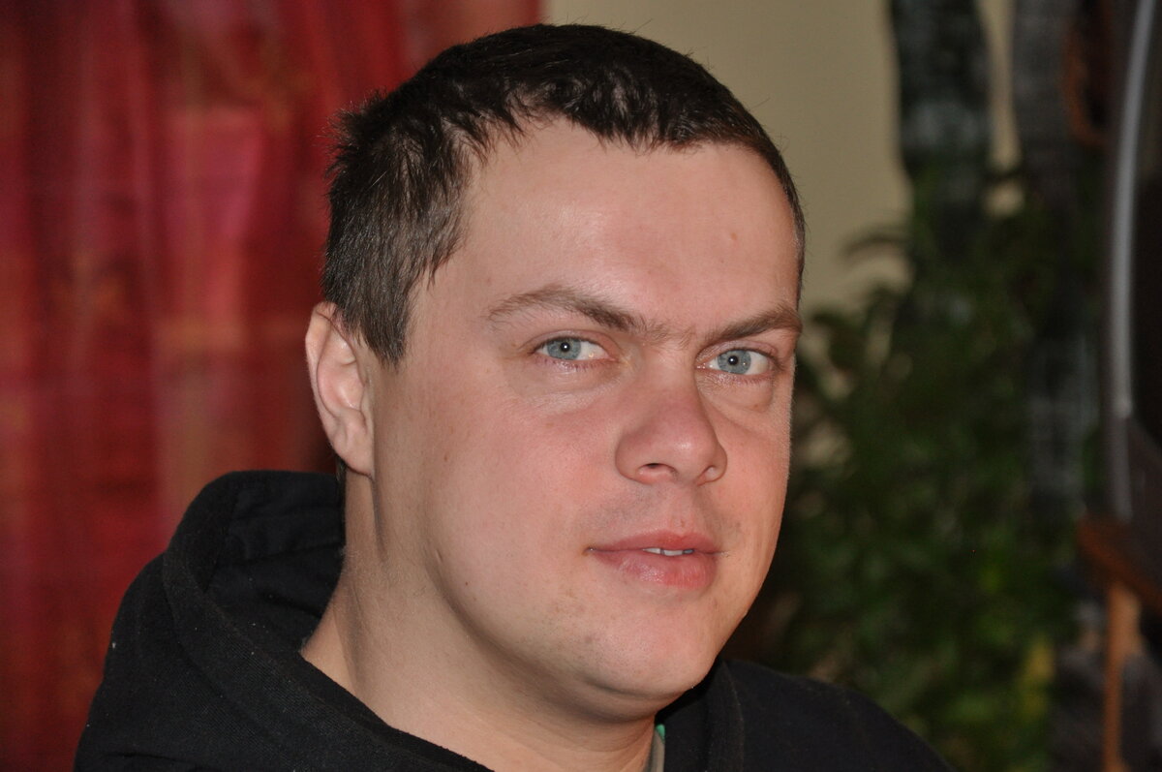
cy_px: 386
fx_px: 4739
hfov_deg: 14.0
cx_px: 581
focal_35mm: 147
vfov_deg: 9.3
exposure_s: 1/60
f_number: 5.6
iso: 800
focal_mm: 98
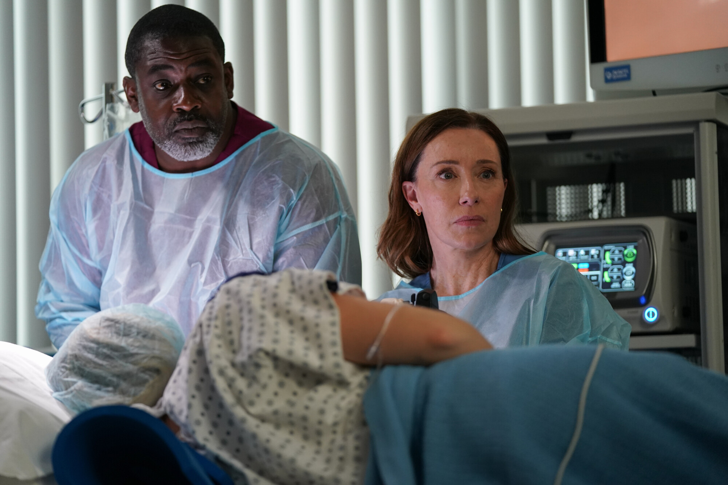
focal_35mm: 126
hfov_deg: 16.3
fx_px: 2548
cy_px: 242
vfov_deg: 10.9
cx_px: 364
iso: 2500
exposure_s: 1/100
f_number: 2.8
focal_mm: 126
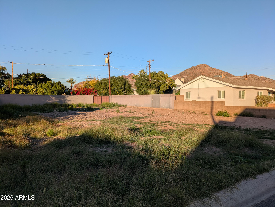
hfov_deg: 69.4
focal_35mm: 25
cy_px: 104
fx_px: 199
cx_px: 138
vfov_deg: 54.9
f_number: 1.89
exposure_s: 1/2294
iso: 45
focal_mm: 5.43
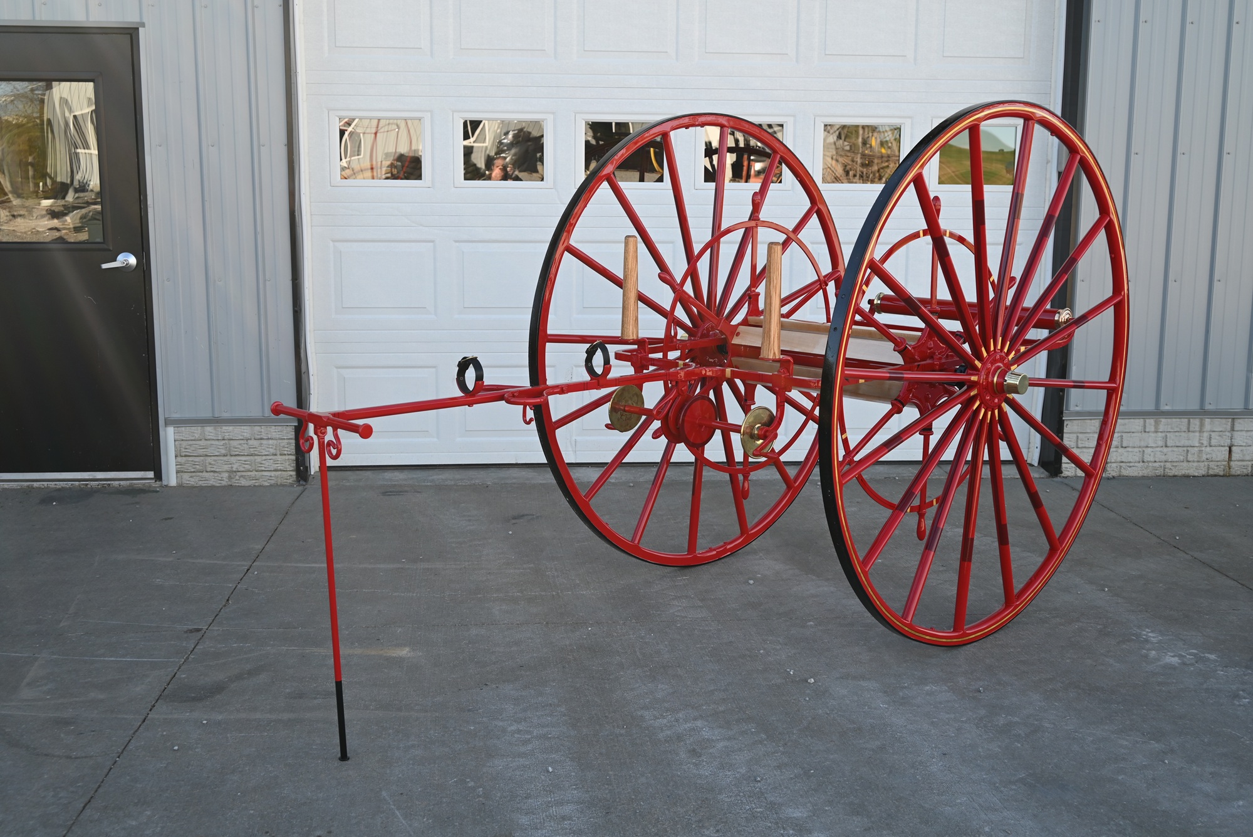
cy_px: 418
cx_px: 626
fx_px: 1323
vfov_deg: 35.1
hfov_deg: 50.7
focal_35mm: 38
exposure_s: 1/250
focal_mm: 38
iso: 160
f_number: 5.6
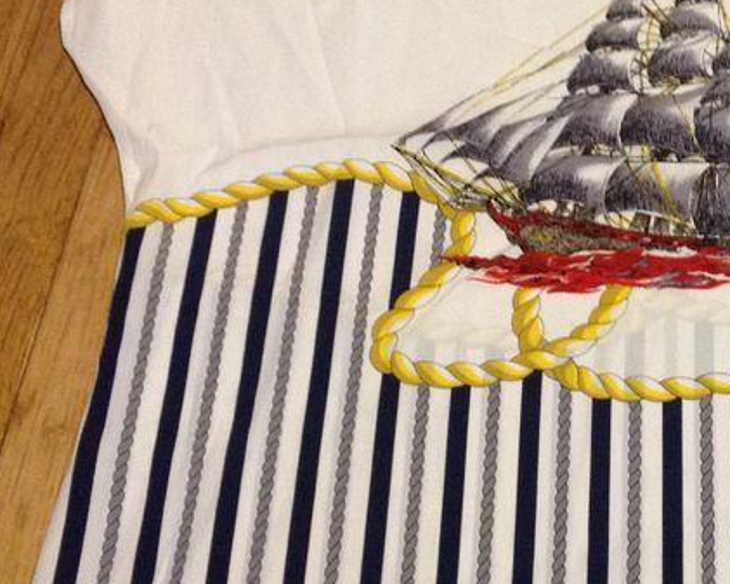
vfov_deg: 18.9
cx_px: 635
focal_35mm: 81
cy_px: 247
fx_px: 1750
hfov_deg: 23.0
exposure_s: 1/15
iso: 320
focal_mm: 4.28
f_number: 2.4
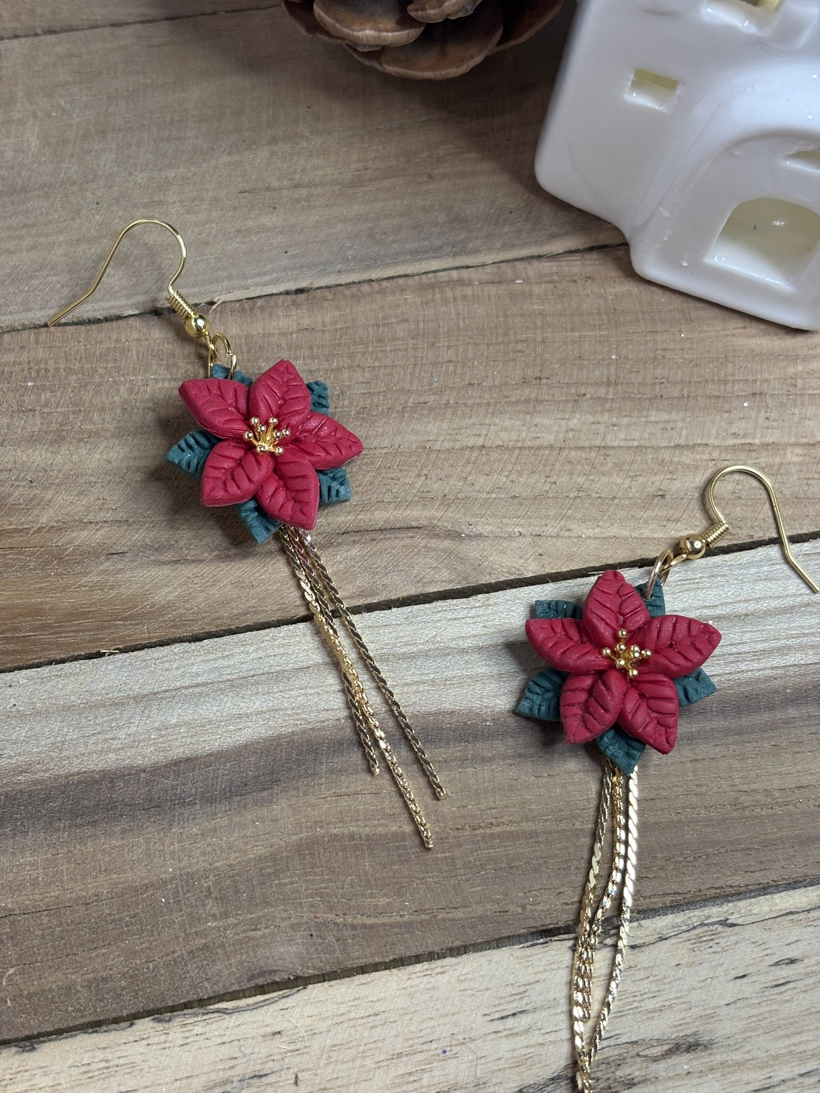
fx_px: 1642
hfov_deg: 28.0
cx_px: 410
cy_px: 546
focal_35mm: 52
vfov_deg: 36.8
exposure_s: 1/50
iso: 64
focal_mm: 5.96
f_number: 1.6
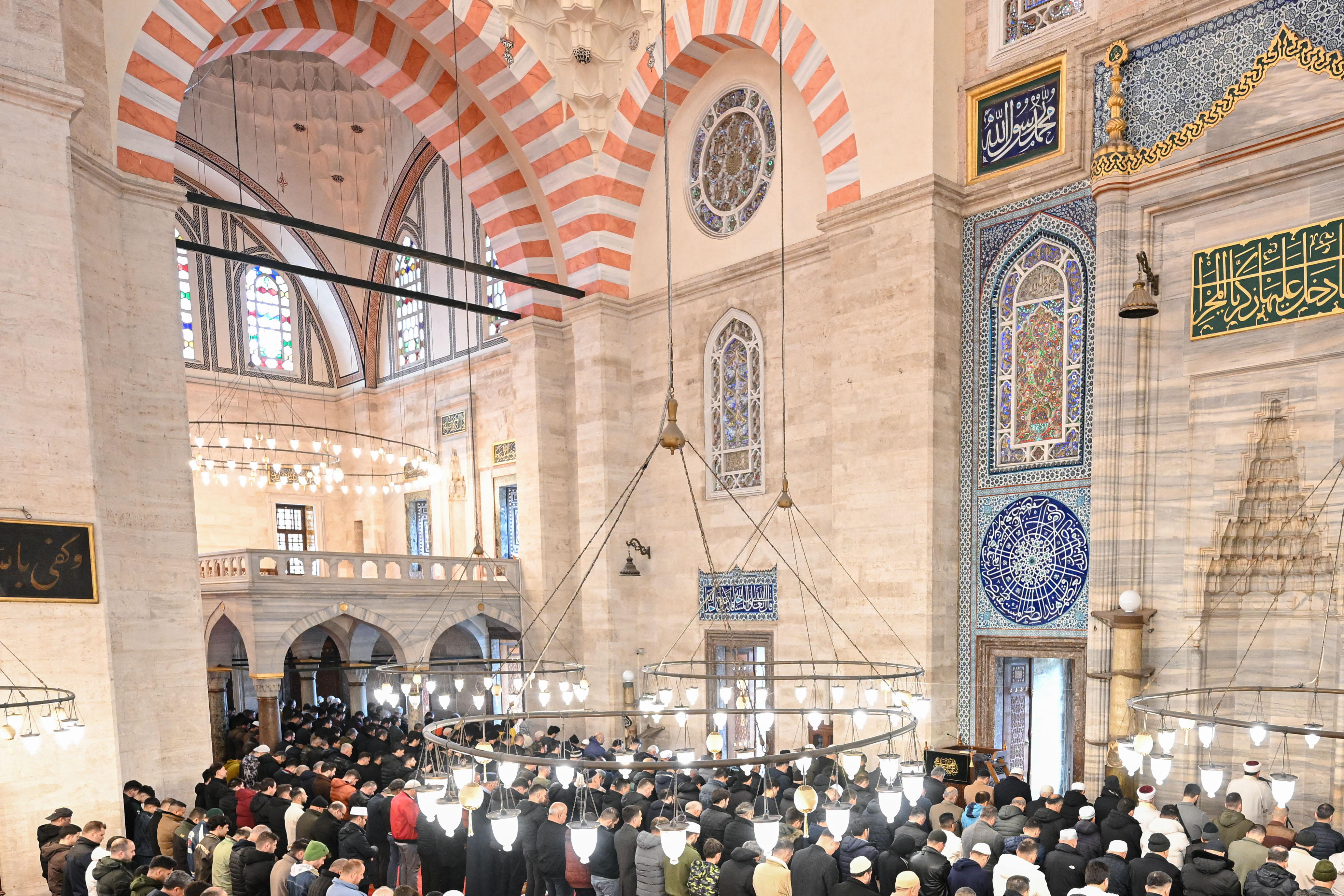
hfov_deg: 64.1
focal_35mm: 28
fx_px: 1045
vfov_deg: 44.0
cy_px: 728
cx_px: 875
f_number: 2.8
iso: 2000
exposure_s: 1/60
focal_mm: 14
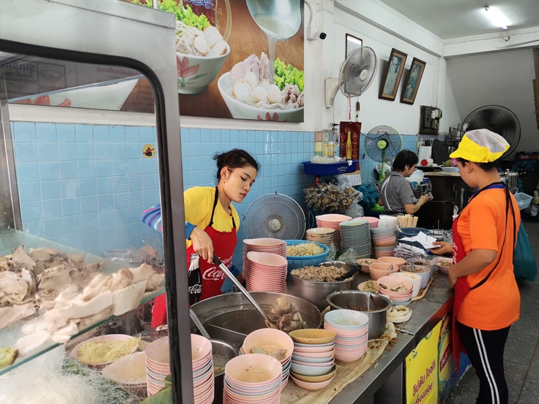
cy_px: 202
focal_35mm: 27
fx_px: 420
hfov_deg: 65.3
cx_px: 270
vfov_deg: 51.4
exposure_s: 1/100
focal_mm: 3.95
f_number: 1.8
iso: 250
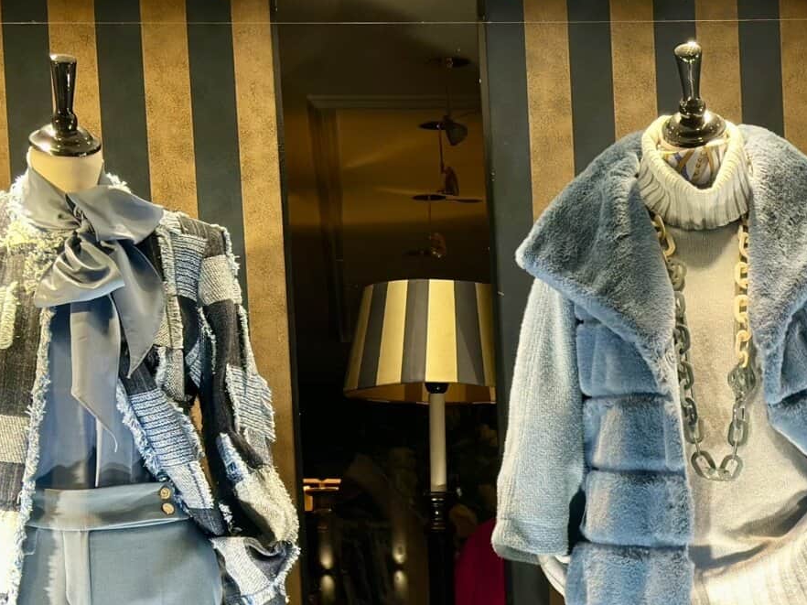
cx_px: 683
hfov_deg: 19.8
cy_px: 609
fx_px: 2284
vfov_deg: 14.8
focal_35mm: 98
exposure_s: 1/50
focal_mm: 6.86
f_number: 1.78
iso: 64
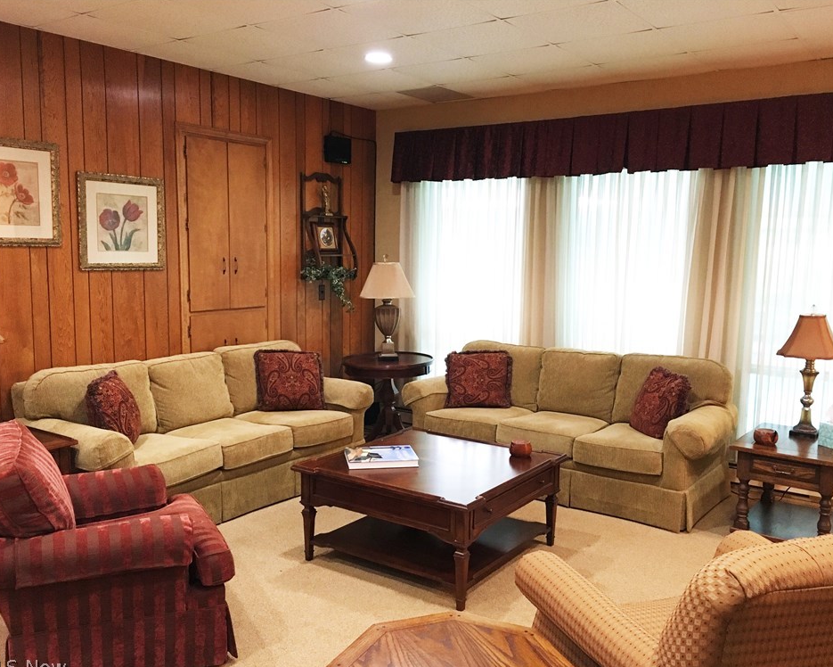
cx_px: 430
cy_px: 340
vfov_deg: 47.1
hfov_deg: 57.2
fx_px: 764
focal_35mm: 31
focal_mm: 4.15
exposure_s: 1/15
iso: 200
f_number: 2.2
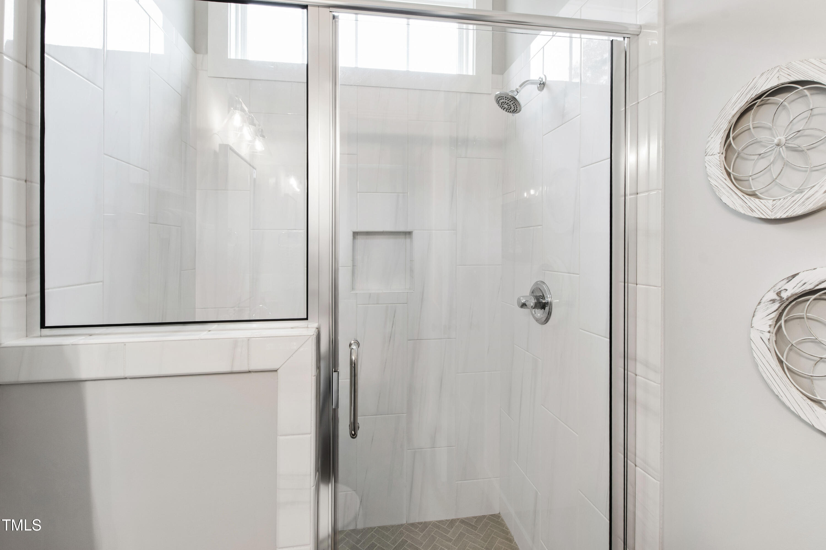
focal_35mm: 15
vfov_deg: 77.3
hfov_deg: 100.4
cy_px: 275
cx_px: 413
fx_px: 344
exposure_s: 1/2
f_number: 8
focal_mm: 10
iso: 100
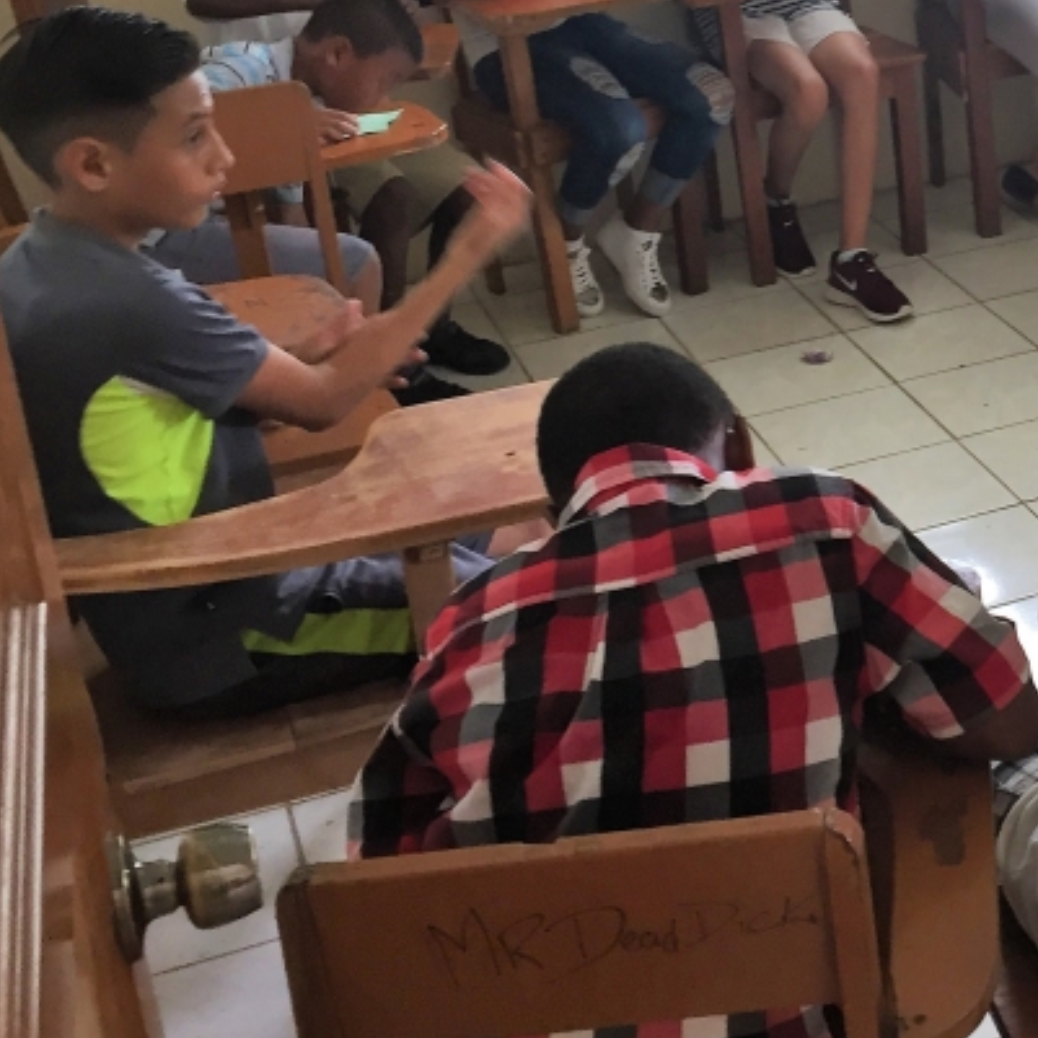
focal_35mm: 64
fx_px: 2171
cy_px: 223
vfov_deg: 26.4
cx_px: 1147
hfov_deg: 25.0
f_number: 2.2
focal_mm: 4.15
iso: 64
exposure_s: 1/30
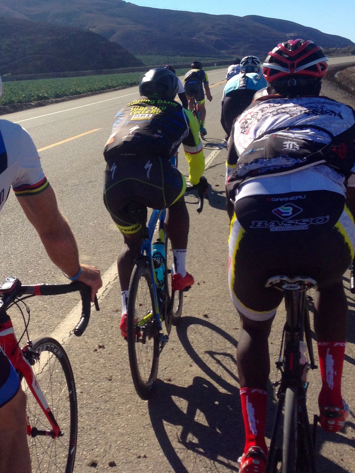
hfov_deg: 27.6
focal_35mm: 52
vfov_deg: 36.8
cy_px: 238
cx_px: 78
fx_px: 711
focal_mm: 4.12
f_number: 2.4
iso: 50
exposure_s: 1/2262
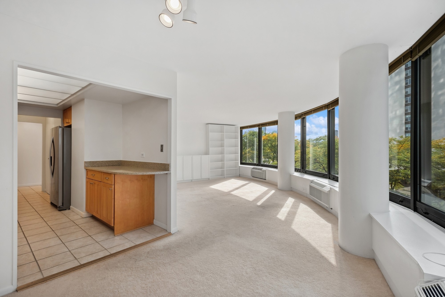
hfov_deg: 93.3
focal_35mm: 17
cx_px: 222
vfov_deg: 70.5
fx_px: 210
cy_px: 148
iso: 500
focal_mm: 17
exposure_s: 1/80
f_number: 8
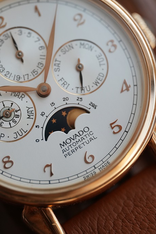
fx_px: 683
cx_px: 78
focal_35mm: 105
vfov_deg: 19.5
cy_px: 117
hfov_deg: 13.0
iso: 1600
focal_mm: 105
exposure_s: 1/250
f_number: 2.8
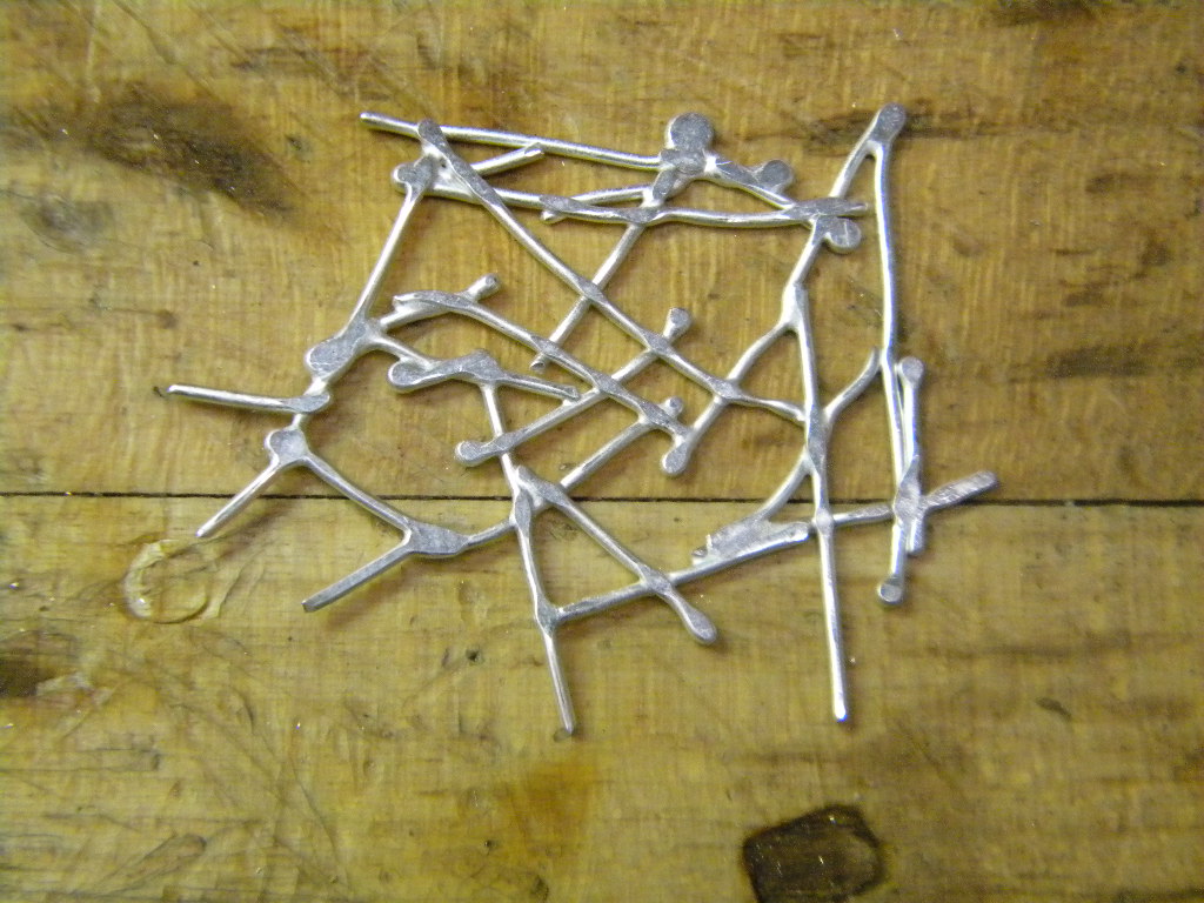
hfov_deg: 23.6
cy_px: 452
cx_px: 602
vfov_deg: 17.8
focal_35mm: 83
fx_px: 2887
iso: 800
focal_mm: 15.1
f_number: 4.5
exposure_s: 1/118
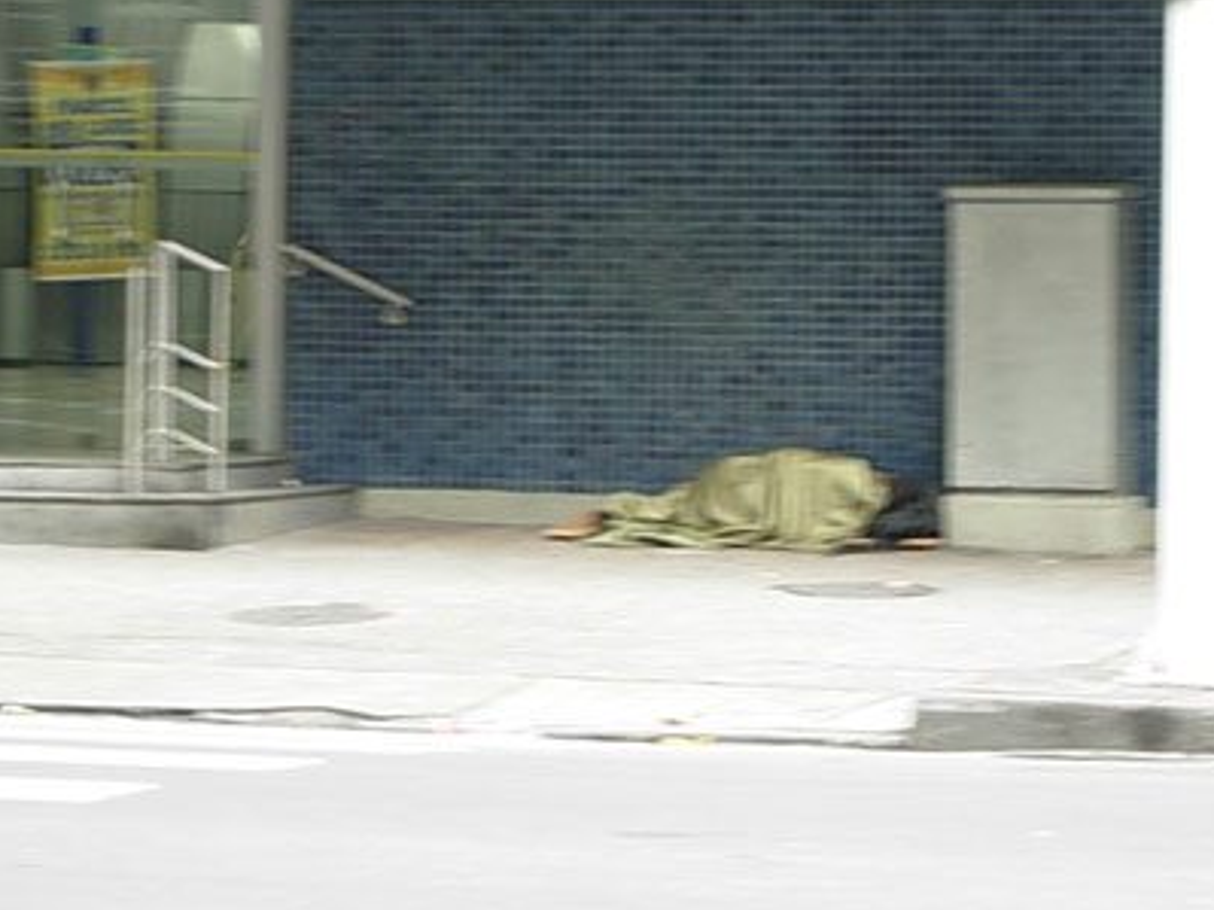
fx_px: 7082
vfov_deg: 7.3
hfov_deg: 9.8
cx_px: 797
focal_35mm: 202
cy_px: 365
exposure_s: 1/10
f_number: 5.3
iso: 50
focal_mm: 26.3
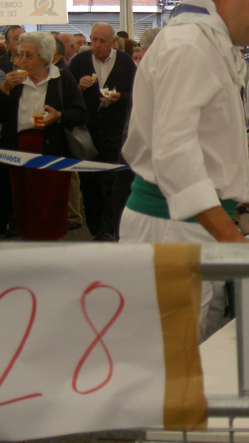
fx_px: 1373
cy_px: 124
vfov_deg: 18.2
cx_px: 342
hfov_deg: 10.1
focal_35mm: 117
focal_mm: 11.3
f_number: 3.3
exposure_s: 1/68.5
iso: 100
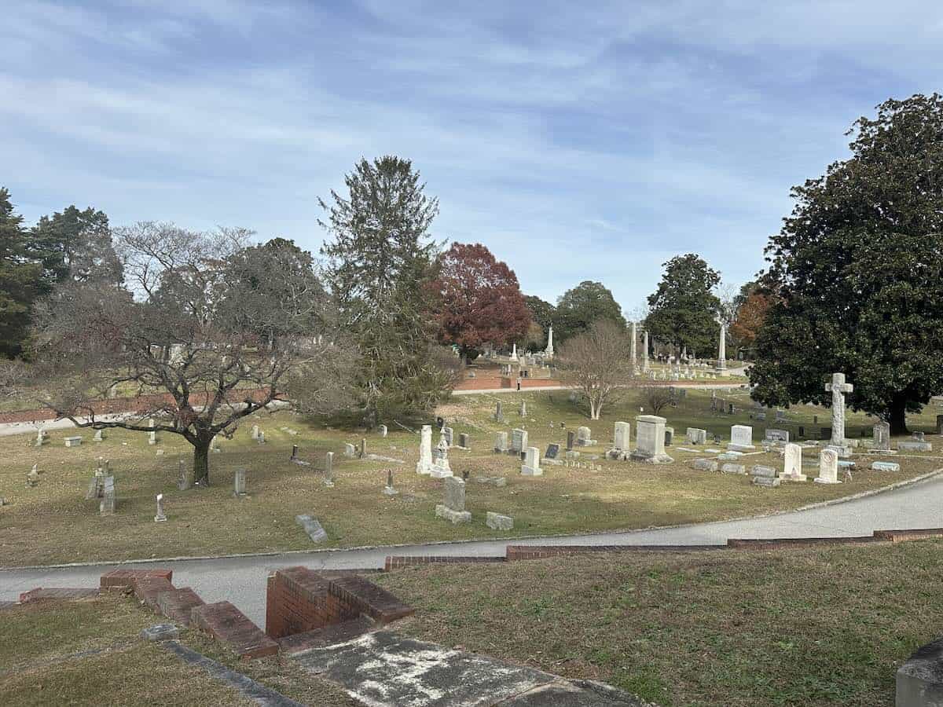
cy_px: 354
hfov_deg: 71.6
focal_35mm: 24
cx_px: 472
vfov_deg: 56.8
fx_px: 654
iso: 80
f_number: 1.78
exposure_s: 1/3472
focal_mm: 6.86
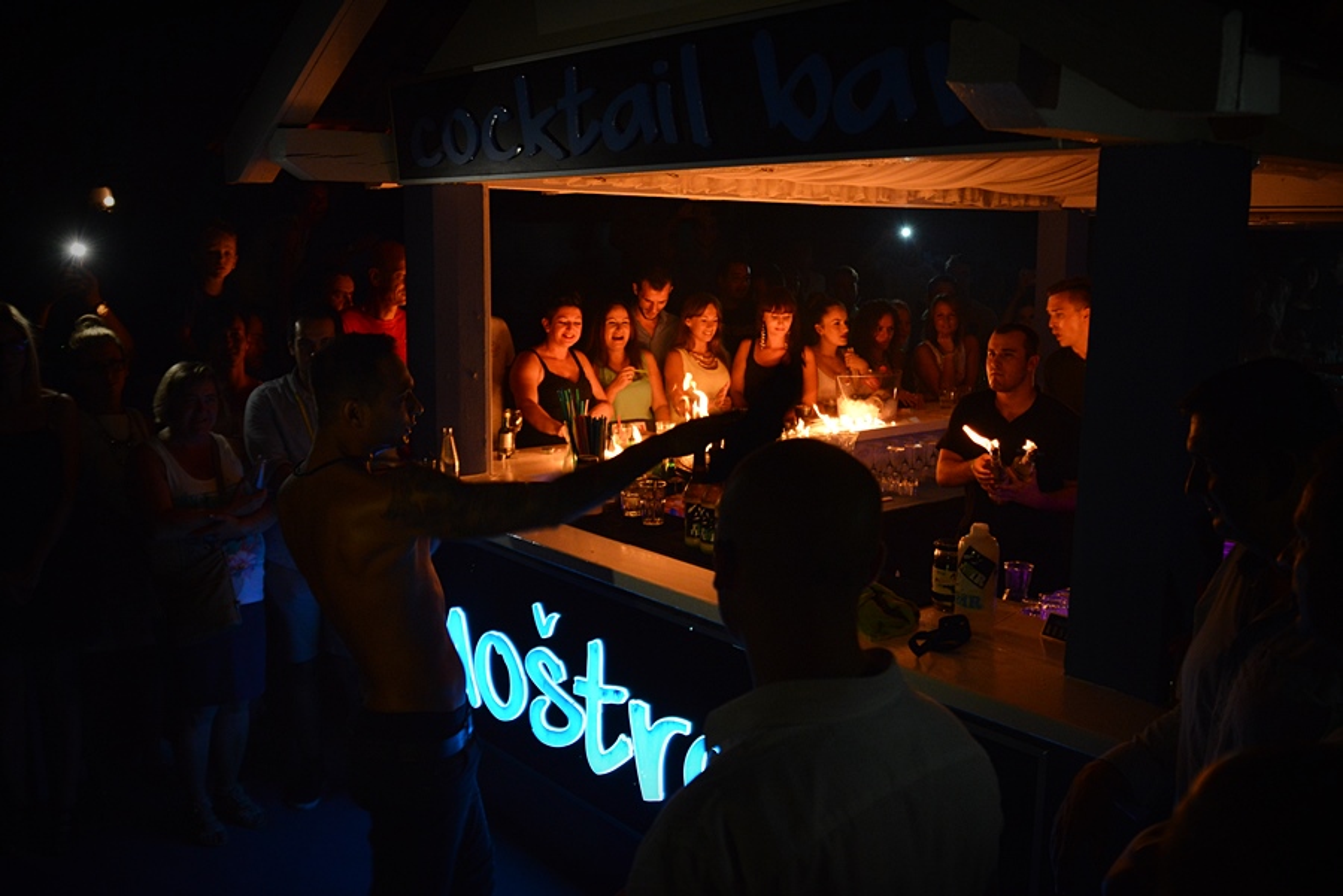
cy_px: 448
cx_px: 672
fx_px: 1306
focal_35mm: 35
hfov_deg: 54.4
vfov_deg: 37.9
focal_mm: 35
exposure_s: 1/125
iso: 2500
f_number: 4.5
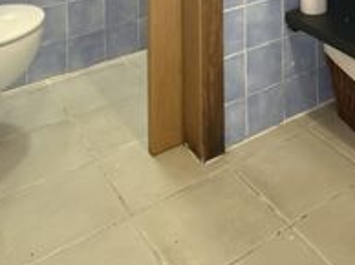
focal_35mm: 51
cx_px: 310
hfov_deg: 35.6
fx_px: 522
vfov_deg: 21.4
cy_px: -181
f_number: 2.2
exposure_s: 1/99
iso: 160
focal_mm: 2.22
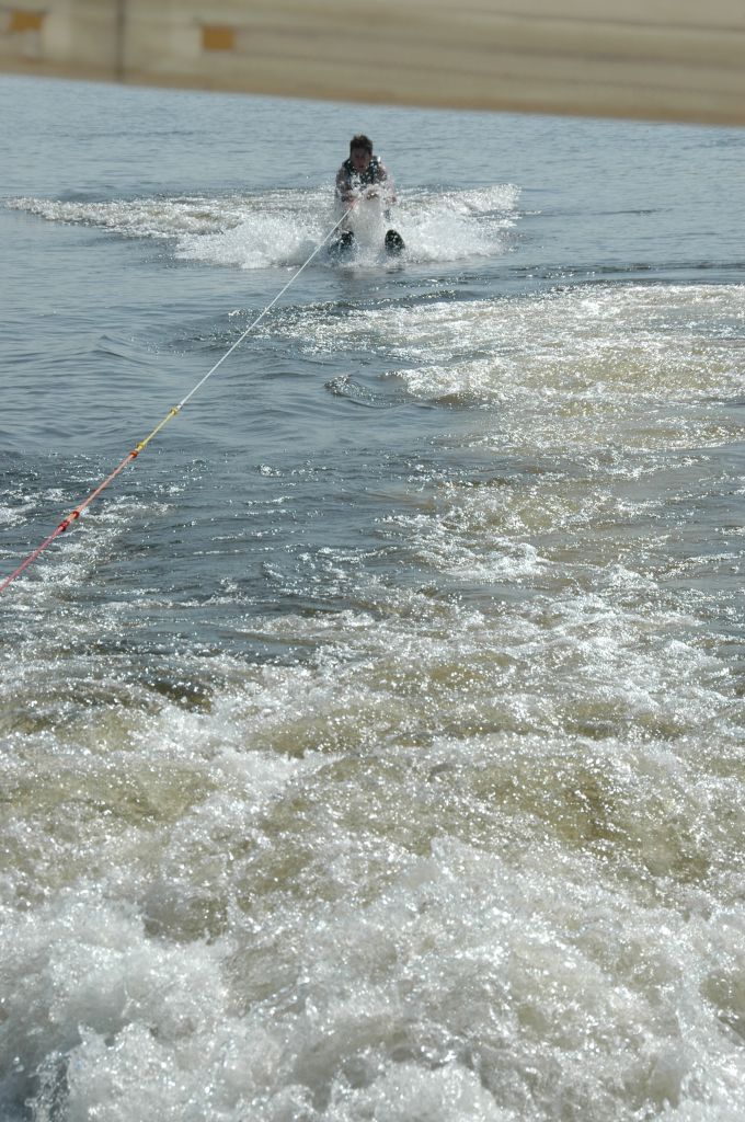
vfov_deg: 19.5
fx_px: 3268
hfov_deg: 13.0
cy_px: 561
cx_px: 372
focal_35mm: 105
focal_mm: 70
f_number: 11
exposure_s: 1/500
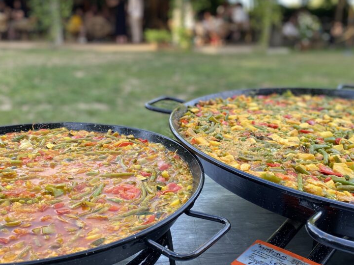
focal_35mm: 37
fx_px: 378
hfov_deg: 50.1
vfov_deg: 38.6
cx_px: 170
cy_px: 119
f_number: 1.8
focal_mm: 4.25
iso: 32
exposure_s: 1/162
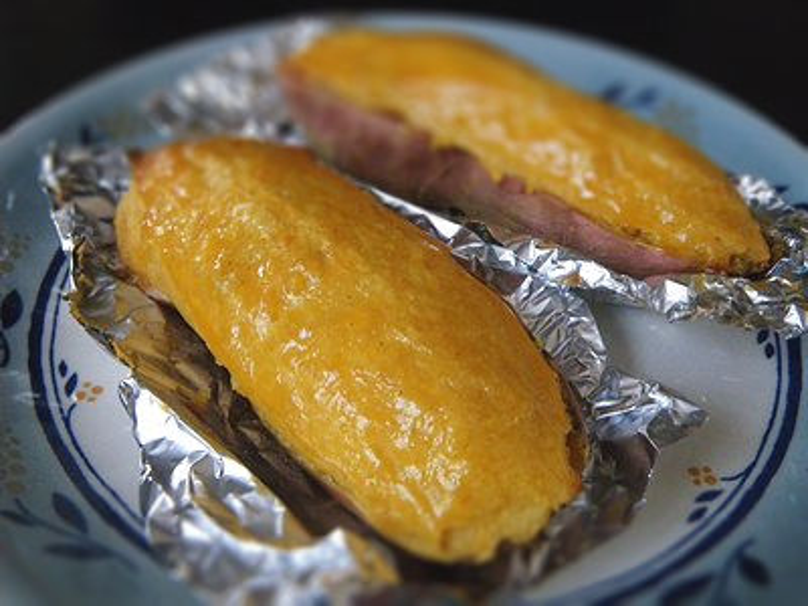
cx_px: 404
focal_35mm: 34
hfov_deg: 54.0
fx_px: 794
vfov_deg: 41.8
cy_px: 303
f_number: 3.8
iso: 800
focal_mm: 6.1
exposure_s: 1/40
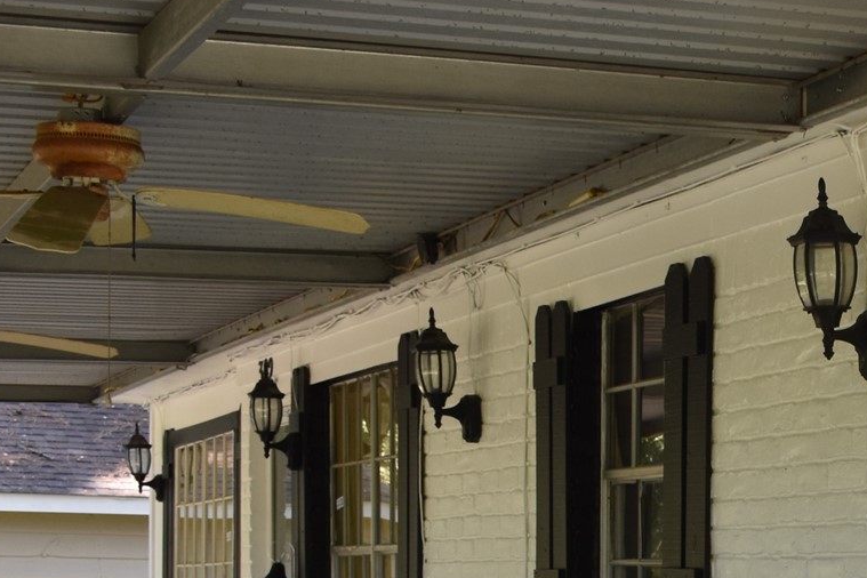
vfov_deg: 12.7
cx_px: 1137
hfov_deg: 18.4
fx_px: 2480
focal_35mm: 103
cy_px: 811
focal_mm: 24
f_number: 7.1
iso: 400
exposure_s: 1/200
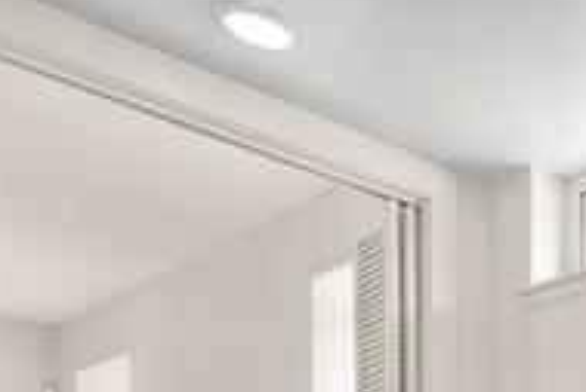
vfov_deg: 20.4
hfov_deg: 25.4
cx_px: 925
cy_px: 634
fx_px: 880
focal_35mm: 54
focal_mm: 16
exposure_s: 1/8
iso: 320
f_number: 6.3
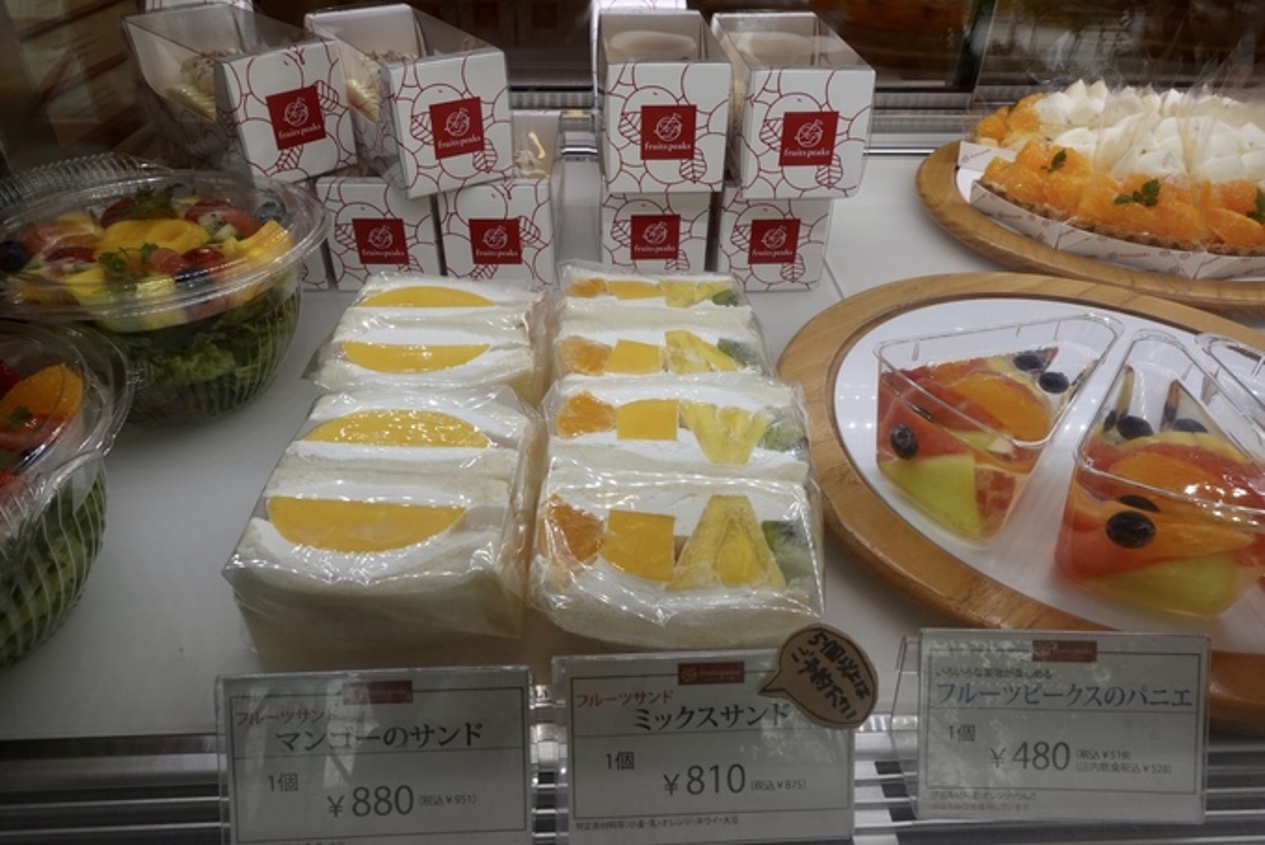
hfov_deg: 73.7
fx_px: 844
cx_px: 632
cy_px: 422
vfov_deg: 53.2
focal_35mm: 24
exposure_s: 1/50
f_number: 10
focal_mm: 9.4
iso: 125
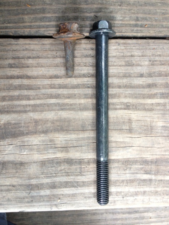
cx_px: 84
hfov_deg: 40.7
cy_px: 112
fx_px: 228
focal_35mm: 35
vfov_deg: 52.6
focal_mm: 4.28
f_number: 2.4
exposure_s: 1/20
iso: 64
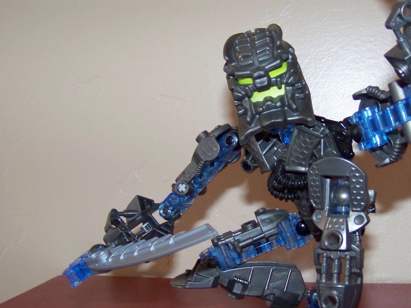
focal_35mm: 59
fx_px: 701
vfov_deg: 24.8
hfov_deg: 32.1
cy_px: 160
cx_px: 311
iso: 200
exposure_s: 1/30
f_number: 2.8
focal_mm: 5.85
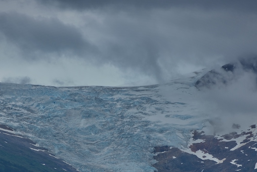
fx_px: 1871
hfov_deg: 7.9
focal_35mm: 262
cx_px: 117
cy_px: 147
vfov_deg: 5.2
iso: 100
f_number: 9
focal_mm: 145
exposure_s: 1/320
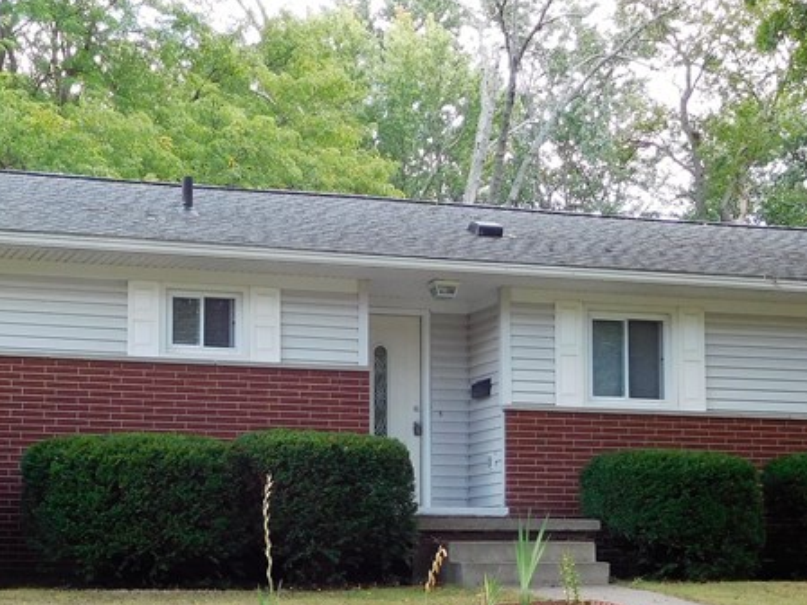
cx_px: 344
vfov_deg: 18.3
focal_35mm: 80
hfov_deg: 24.4
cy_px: 457
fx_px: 1865
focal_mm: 6.2
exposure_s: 1/125
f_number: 3.8
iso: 125
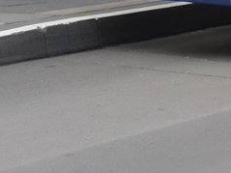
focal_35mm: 331
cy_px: -242
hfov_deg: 5.9
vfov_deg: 4.4
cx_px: 357
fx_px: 2208
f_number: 3.9
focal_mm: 13.4
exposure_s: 1/80
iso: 80
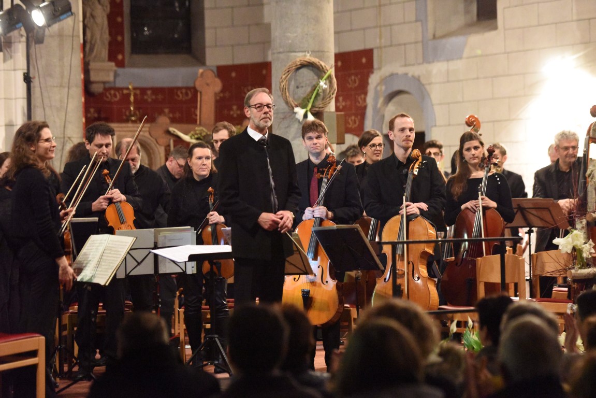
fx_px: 2020
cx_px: 298
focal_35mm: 122
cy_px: 199
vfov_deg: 11.2
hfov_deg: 16.8
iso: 12800
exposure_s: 1/125
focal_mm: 122
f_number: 2.8
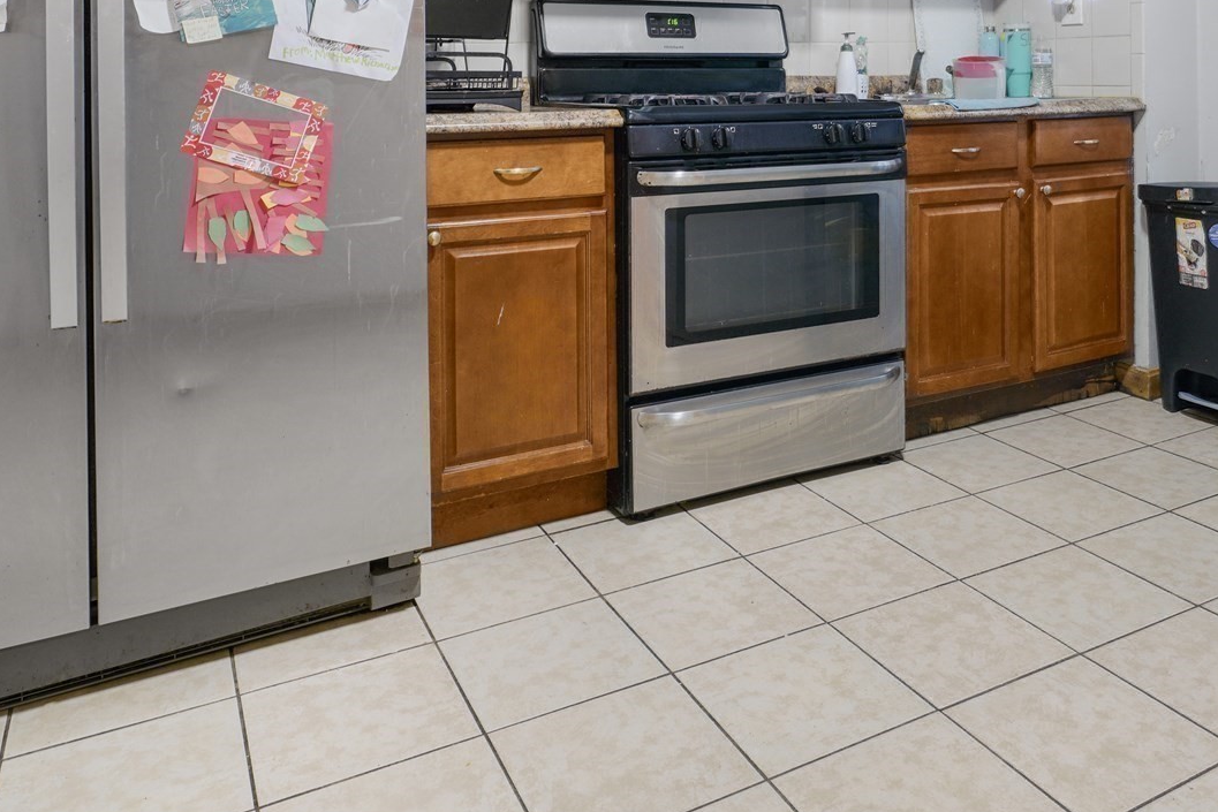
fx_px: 1049
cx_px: 767
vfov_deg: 39.3
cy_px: 82
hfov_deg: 59.4
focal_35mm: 31
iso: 200
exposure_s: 1/3
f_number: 8
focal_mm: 16
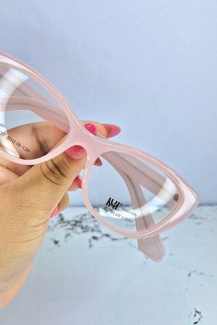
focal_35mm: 28
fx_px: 253
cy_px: 172
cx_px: 77
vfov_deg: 65.4
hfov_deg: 45.9
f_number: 1.8
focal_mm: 5.54
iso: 50
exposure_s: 1/476
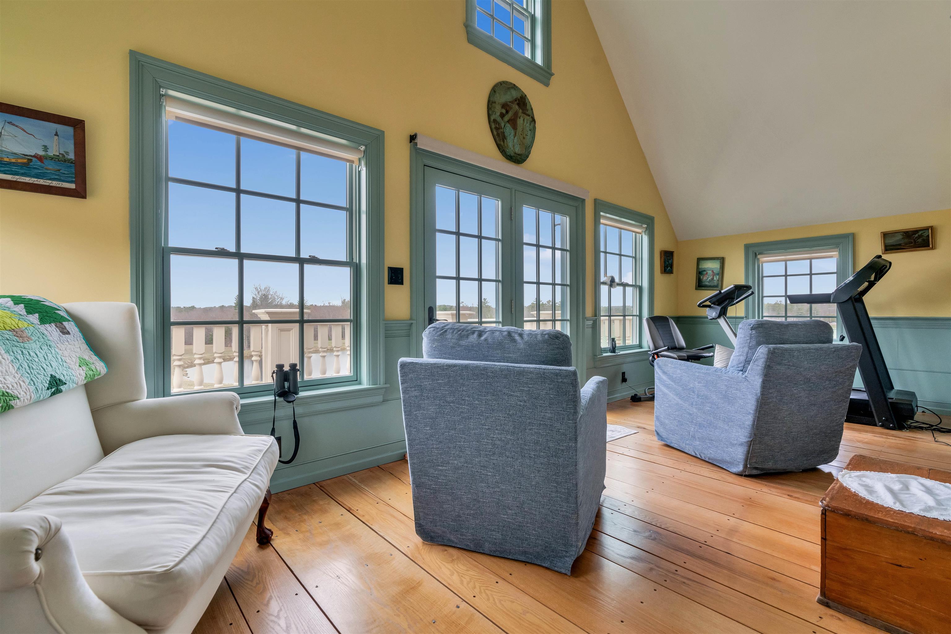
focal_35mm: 16
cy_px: 317
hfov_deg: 96.7
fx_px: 423
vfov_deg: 73.8
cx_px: 476
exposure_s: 1/500
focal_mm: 16
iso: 800
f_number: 8
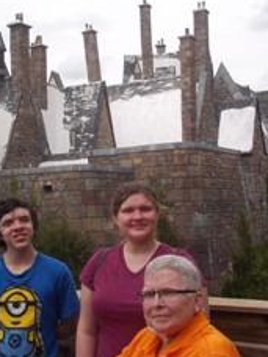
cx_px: 110
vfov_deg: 33.1
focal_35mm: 58
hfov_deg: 25.2
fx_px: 599
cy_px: 141
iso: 80
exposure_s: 1/1000
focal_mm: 6.5
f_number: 3.1
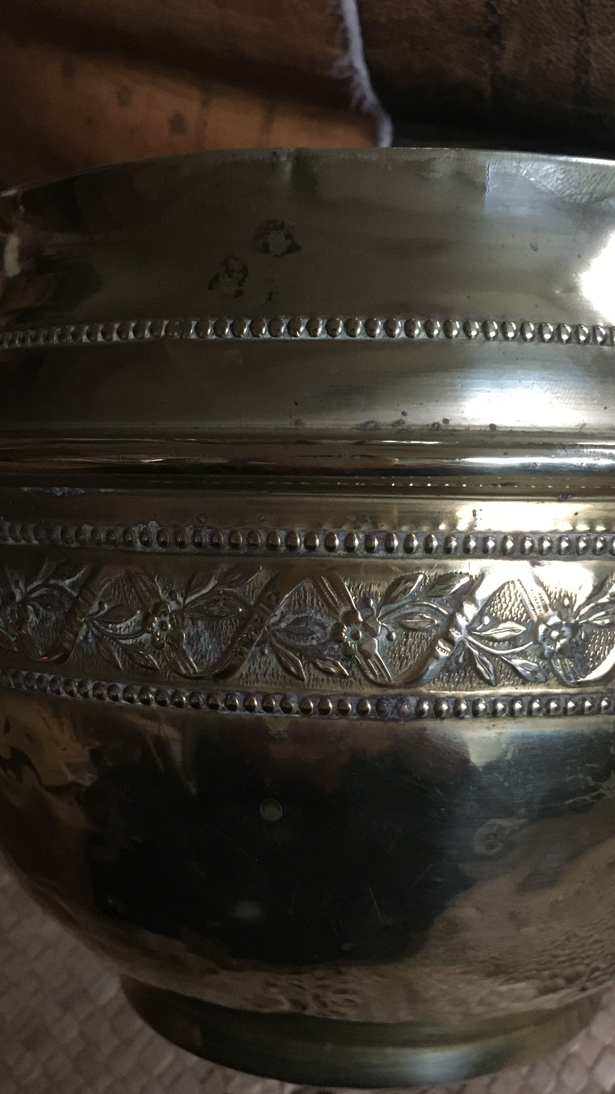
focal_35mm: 33
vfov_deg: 59.5
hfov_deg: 35.6
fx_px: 957
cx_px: 322
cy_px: 532
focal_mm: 4.15
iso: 250
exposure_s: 1/17
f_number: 2.2
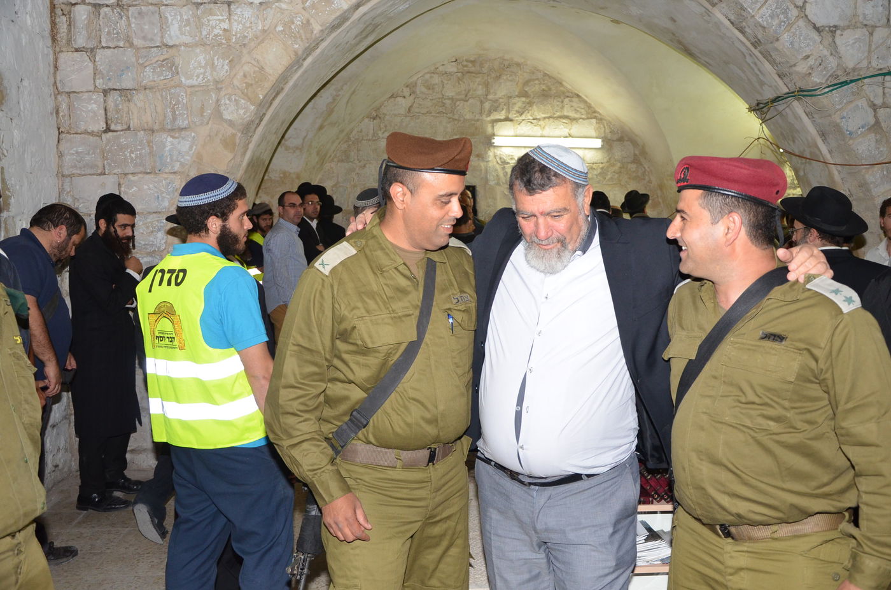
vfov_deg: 36.7
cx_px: 446
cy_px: 295
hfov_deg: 53.2
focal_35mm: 36
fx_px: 889
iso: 1250
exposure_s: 1/200
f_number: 3.8
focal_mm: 24
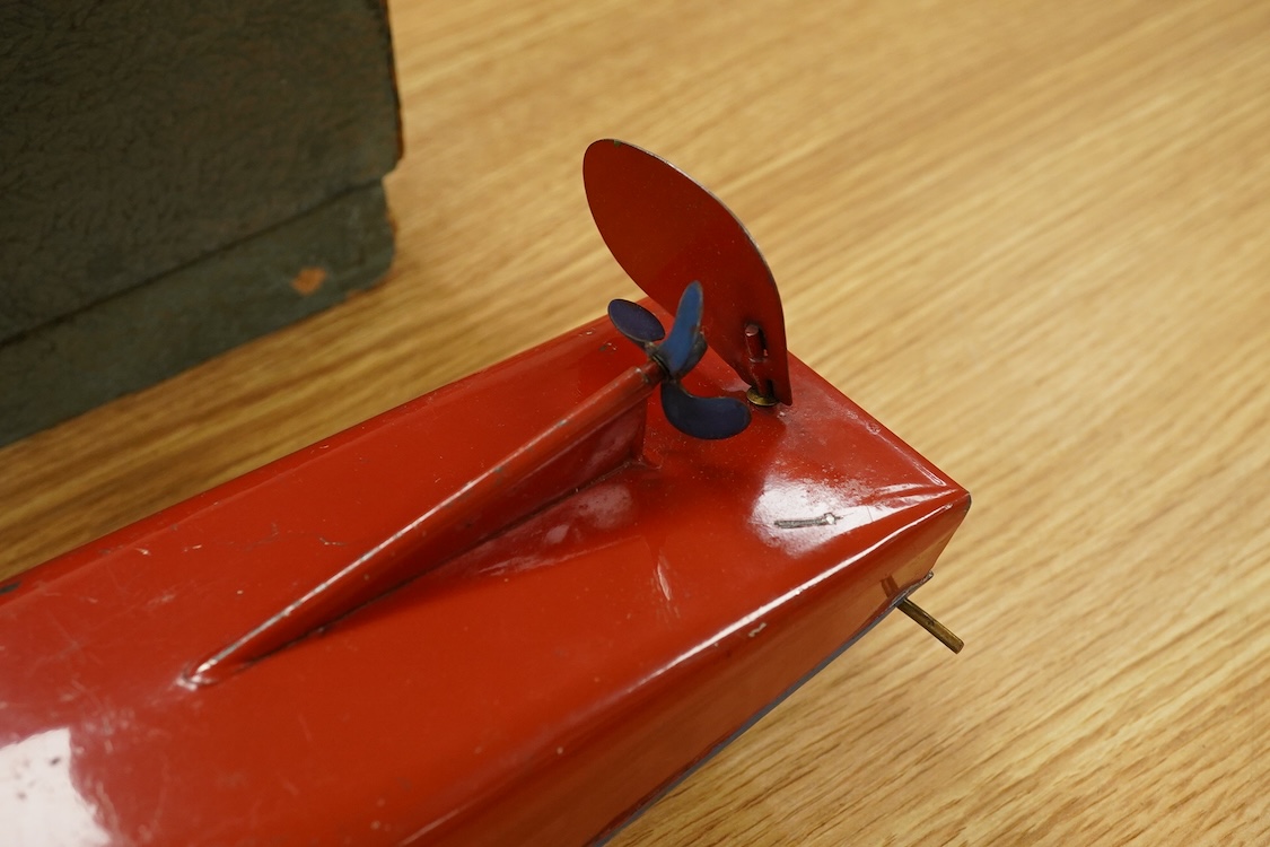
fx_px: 1587
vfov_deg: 29.9
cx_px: 635
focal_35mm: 45
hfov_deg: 43.6
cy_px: 424
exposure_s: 1/160
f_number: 10
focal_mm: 30
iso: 2500
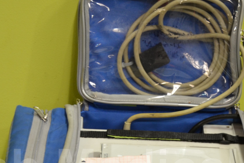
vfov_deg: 9.4
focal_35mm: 144
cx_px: 149
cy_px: 167
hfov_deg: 14.2
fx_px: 978
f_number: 5
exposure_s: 1/25
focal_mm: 35
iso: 400
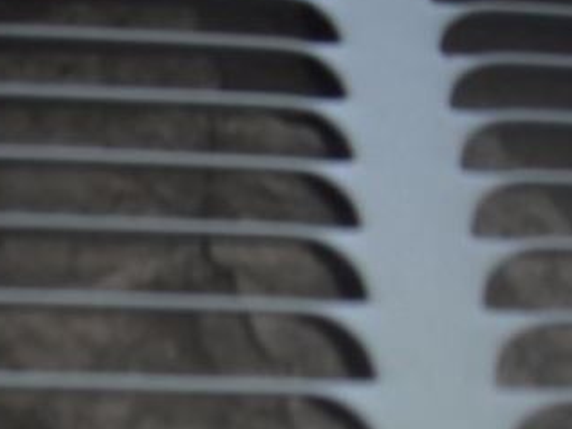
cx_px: 265
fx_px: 1141
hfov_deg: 28.1
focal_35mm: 69
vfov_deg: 21.1
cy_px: 333
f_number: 3.5
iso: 100
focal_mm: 6.7
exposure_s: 1/30
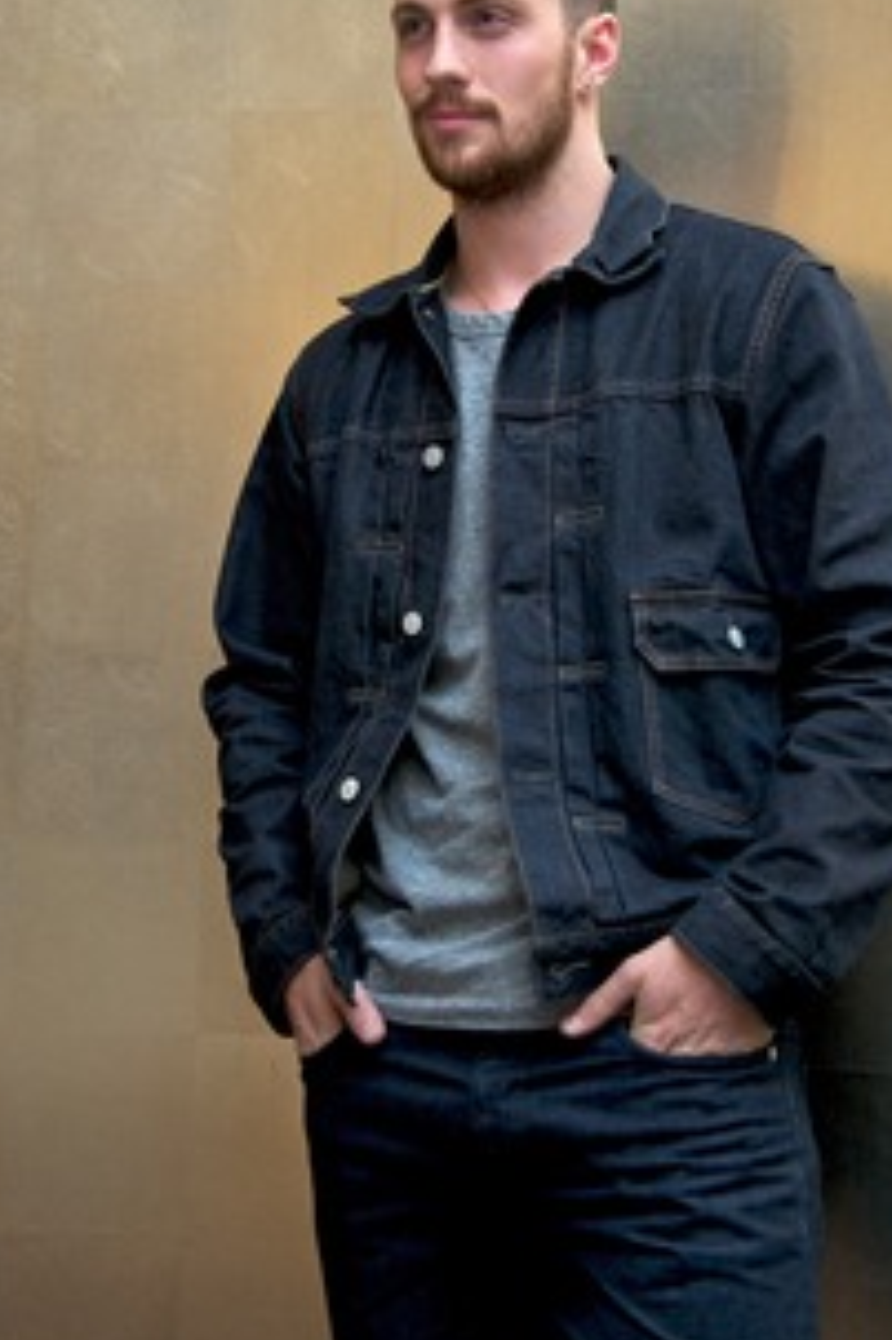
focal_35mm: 86
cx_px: 537
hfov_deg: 15.9
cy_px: 515
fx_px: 3200
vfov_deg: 23.6
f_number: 5.6
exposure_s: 1/60
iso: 800
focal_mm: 65
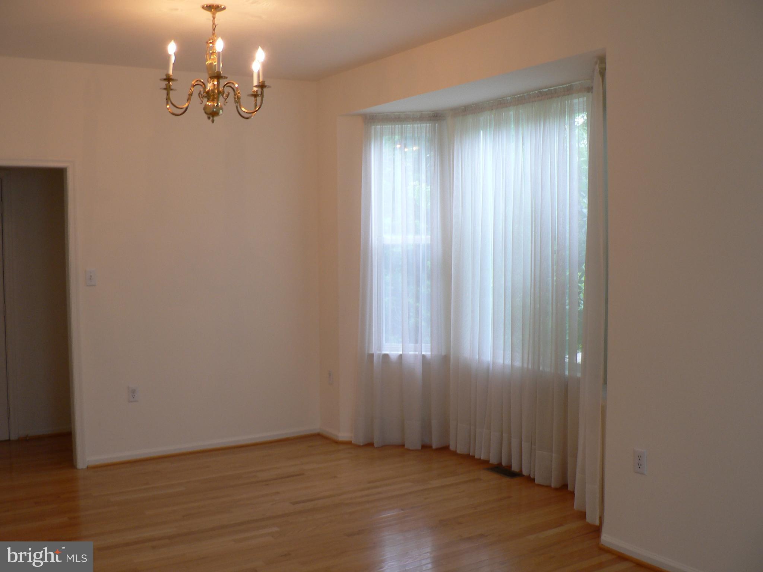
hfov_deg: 51.4
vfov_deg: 39.7
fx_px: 794
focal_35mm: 36
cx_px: 382
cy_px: 286
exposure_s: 1/30
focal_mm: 6
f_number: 2.8
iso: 80
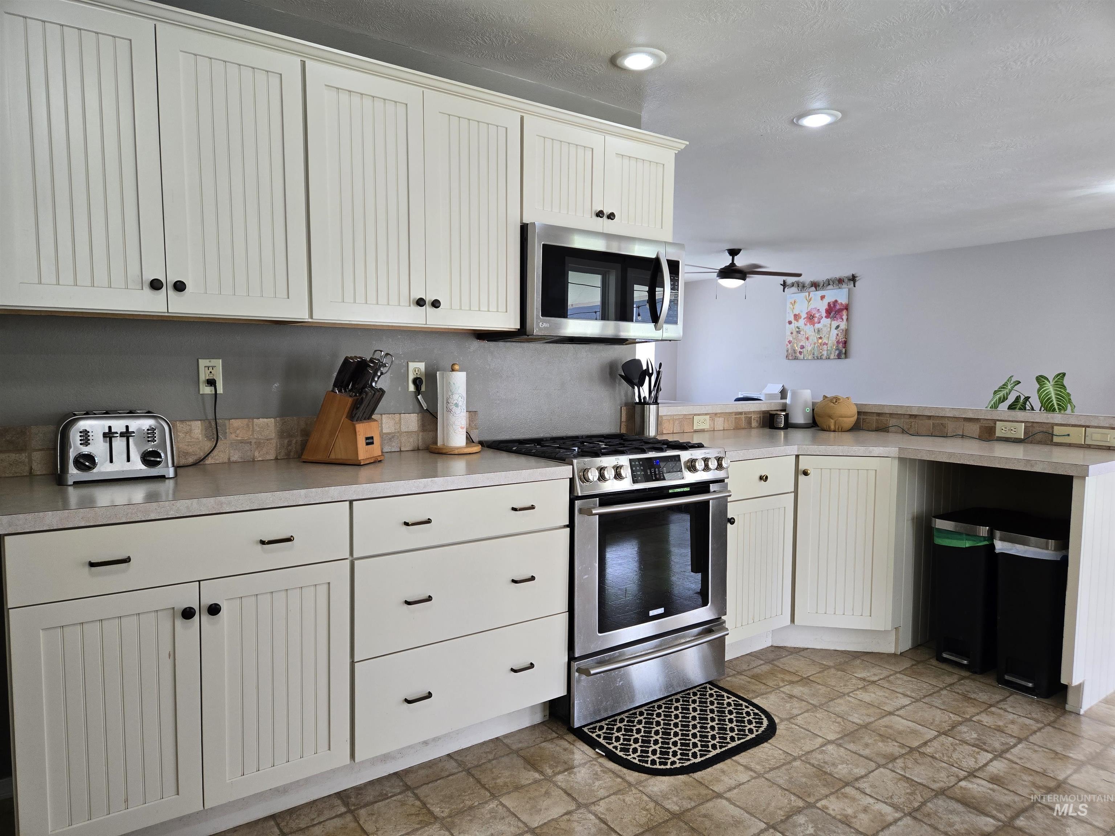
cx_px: 558
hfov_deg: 73.9
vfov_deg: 58.9
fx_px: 741
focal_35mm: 23
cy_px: 418
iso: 100
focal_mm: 5.4
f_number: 1.8
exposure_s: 1/120
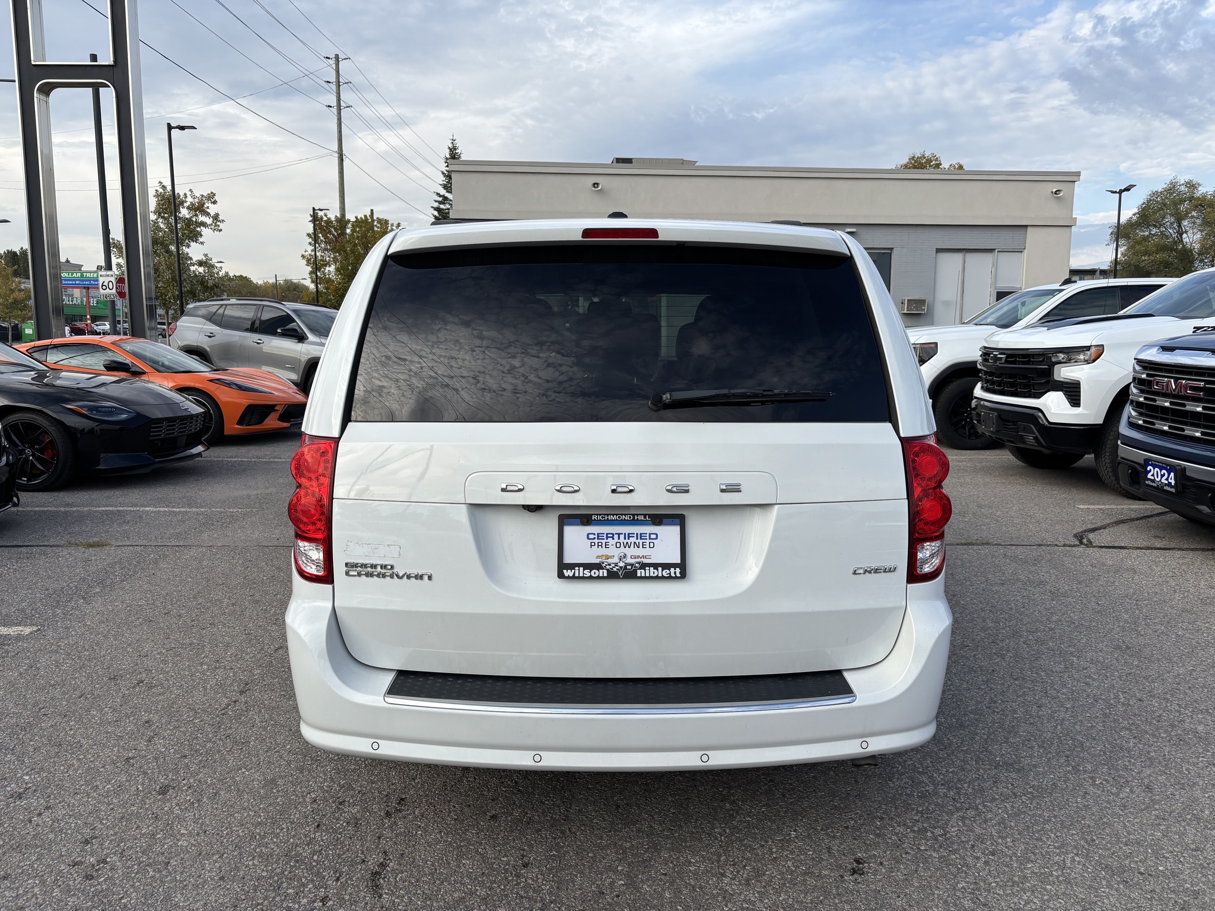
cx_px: 608
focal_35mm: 26
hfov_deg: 67.3
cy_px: 456
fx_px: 913
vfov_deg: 53.1
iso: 50
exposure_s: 1/1567
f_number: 1.6
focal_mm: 5.96
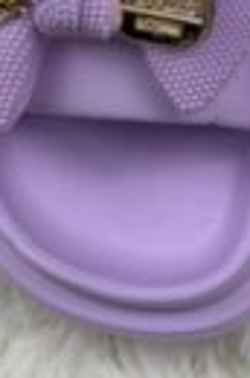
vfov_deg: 13.0
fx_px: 1613
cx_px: 305
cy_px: -84
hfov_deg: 8.8
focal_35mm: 154
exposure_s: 1/2028
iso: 80
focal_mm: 6.86
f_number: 1.78
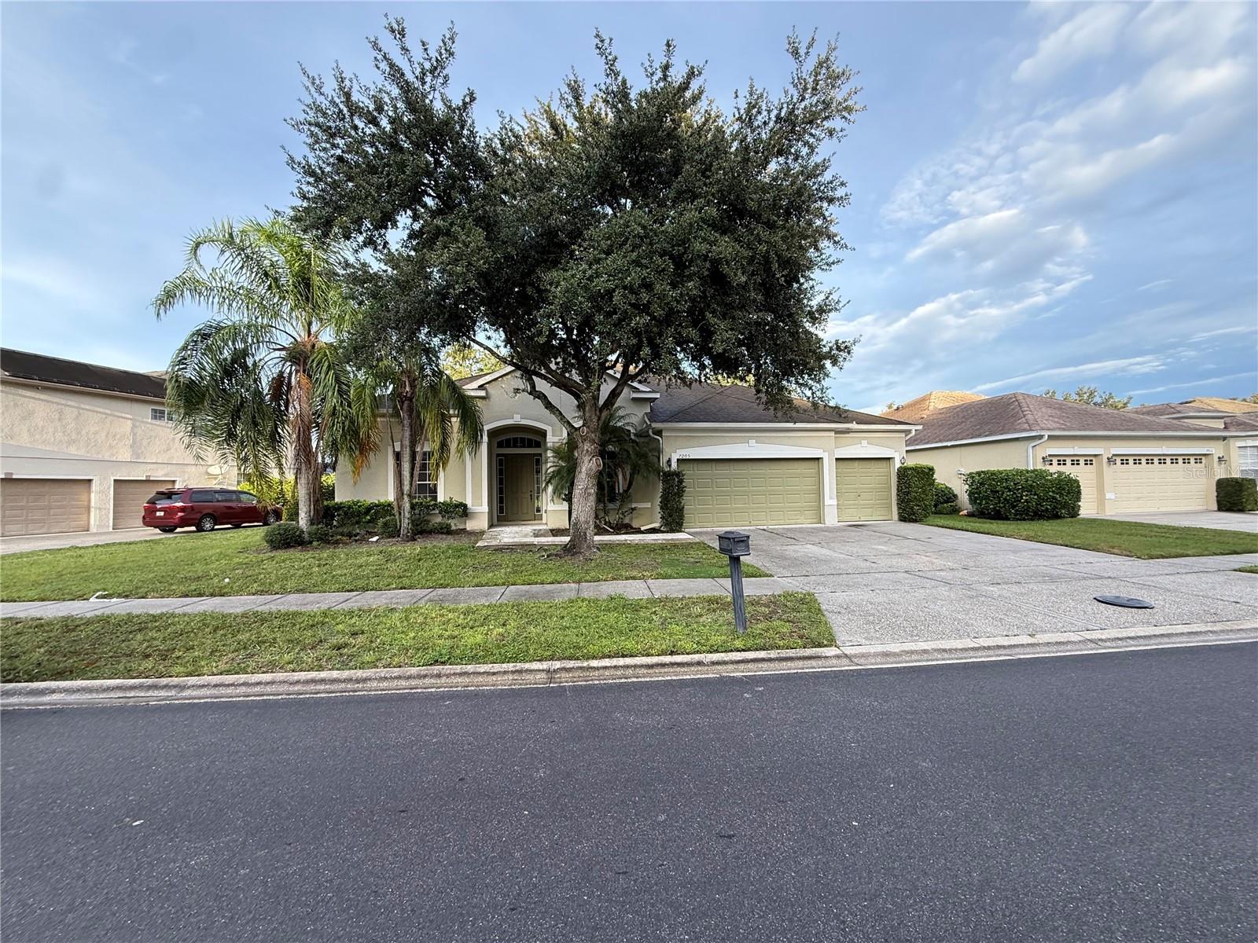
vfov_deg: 85.7
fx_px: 509
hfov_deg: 102.1
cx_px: 629
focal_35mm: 14
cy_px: 472
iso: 64
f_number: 2.2
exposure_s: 1/273
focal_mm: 2.22
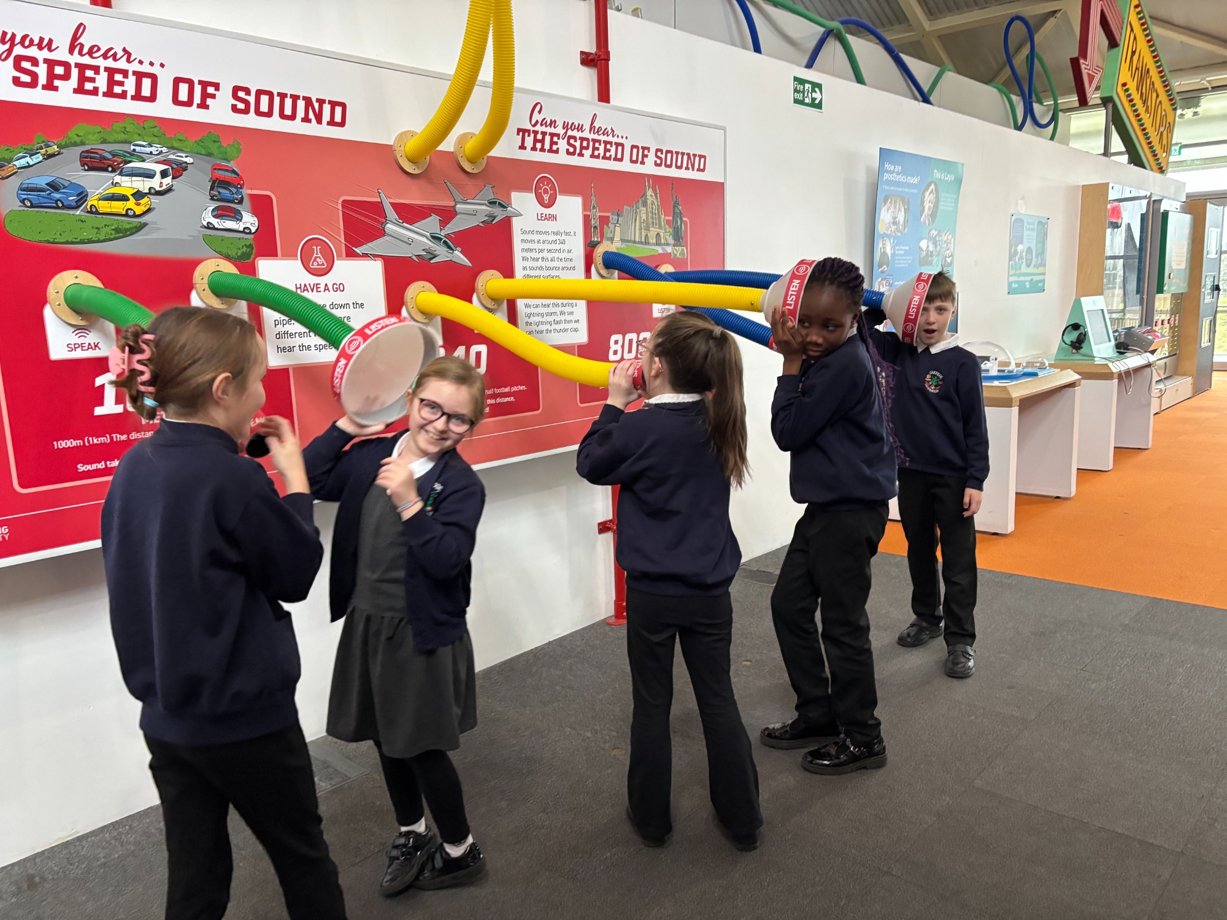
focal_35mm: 26
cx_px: 614
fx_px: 922
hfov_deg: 67.3
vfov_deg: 53.1
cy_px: 460
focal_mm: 5.96
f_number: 1.6
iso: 400
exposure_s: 1/60
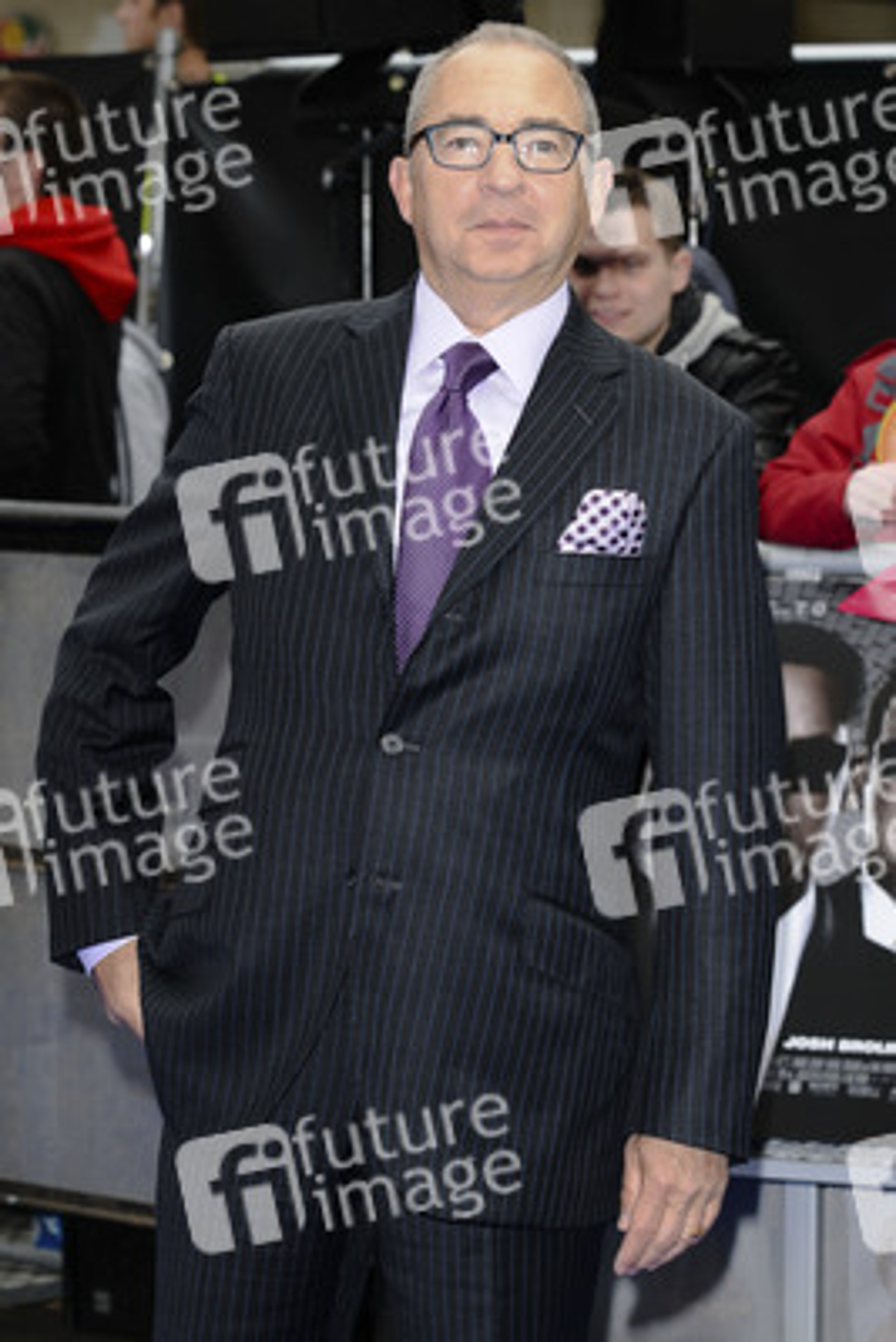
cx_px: 448
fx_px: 4476
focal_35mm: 120
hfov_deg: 11.4
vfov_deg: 17.1
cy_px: 671
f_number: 5
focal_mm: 80
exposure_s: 1/250
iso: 320
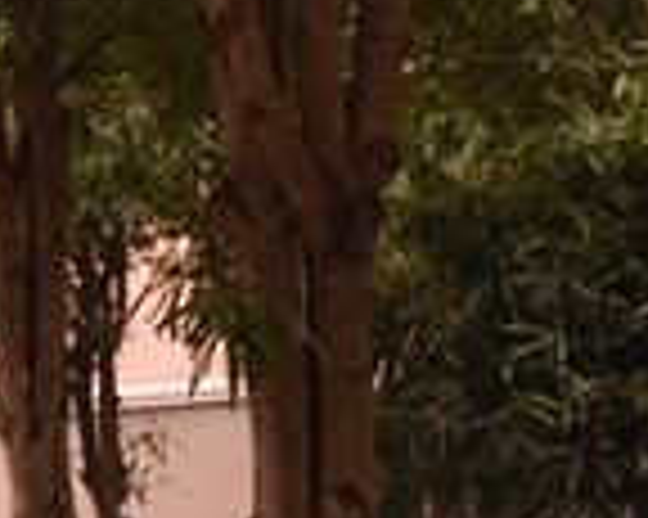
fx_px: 3546
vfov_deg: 8.2
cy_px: 694
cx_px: -9
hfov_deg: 10.4
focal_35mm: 185
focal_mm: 30
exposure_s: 1/640
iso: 800
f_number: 4.2
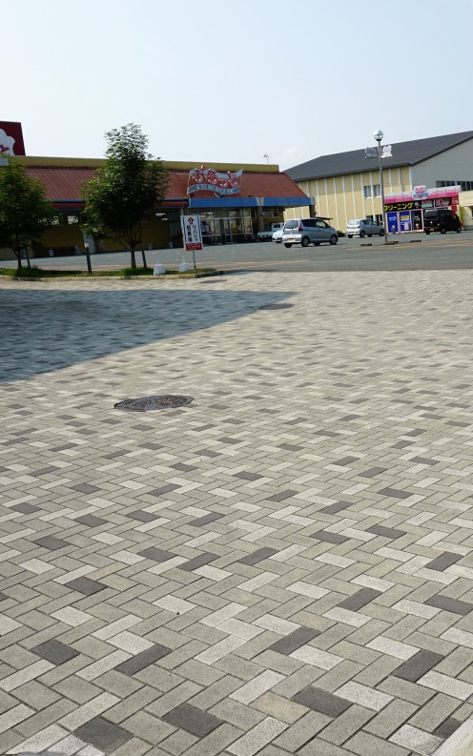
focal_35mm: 37
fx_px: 763
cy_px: 378
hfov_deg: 33.2
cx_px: 396
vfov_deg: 52.7
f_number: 11
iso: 100
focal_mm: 16
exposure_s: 1/200
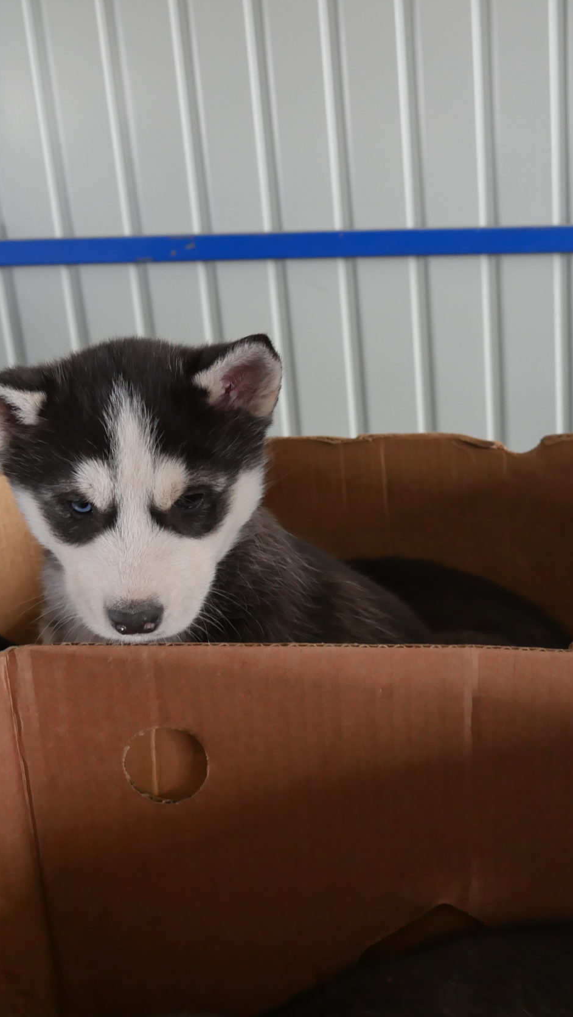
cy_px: 508
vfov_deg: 50.5
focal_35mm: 40
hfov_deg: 28.9
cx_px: 482
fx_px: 1080
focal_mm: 12
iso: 640
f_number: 3.5
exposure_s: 1/60
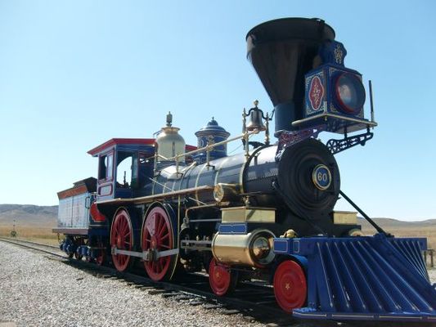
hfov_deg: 52.6
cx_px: 218
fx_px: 441
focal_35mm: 35
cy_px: 164
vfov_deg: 40.7
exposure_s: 1/250
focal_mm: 5.8
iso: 80
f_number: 7.1
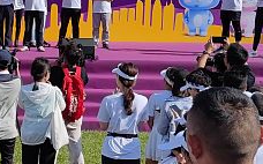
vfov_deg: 9.8
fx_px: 960
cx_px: -132
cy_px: 74
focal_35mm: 134
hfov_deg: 14.5
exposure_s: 1/3666
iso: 50
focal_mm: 6.78
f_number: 1.85
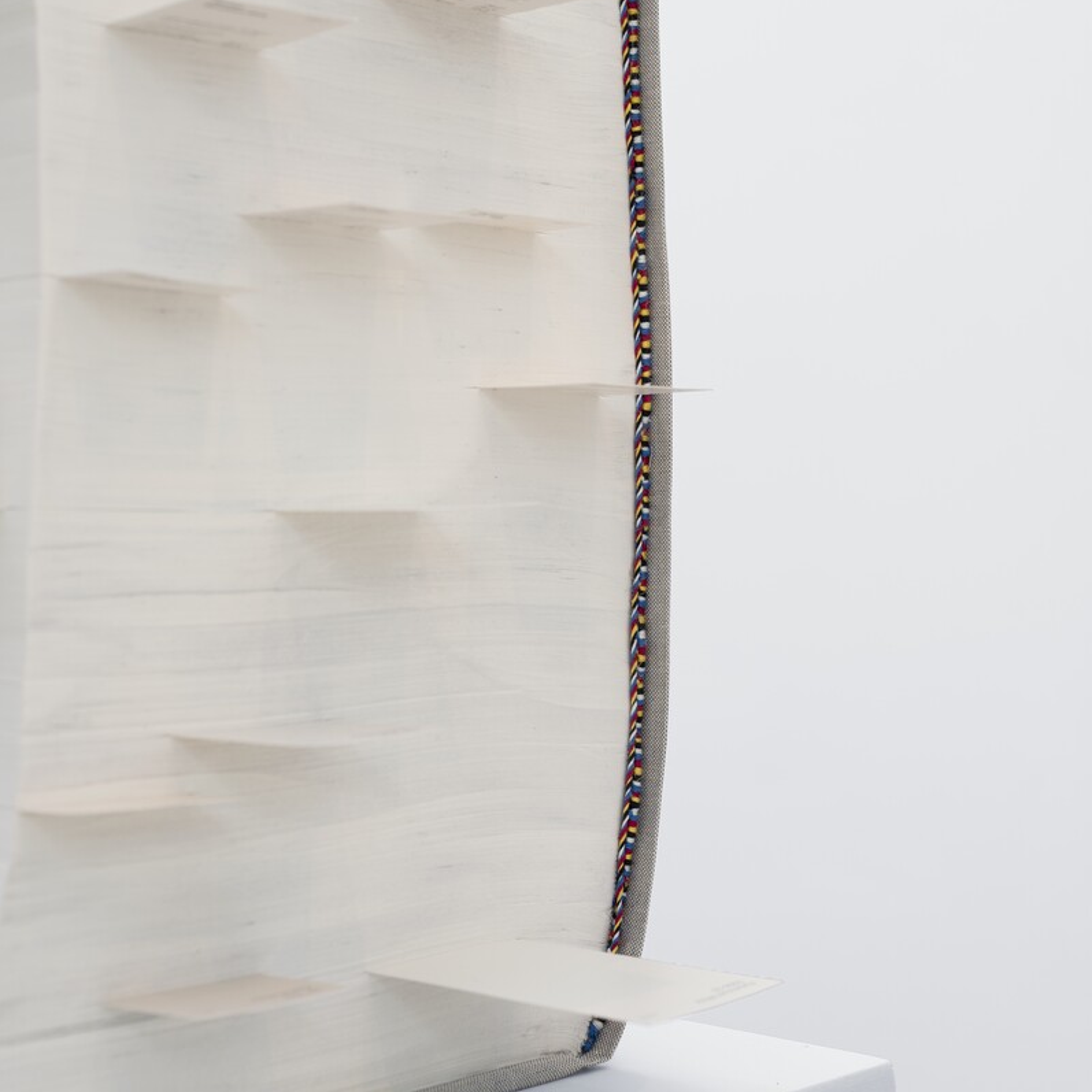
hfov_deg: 26.9
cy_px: 412
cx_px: 547
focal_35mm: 64
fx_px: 2284
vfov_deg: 26.8
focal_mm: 50
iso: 100
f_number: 5.6
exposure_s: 1/125
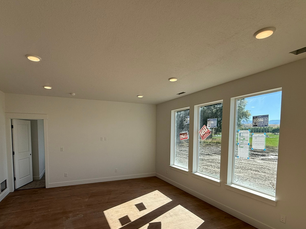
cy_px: 144
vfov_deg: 67.5
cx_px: 140
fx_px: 168
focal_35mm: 19
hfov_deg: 84.5
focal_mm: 2.22
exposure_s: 1/717
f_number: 2.2
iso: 50
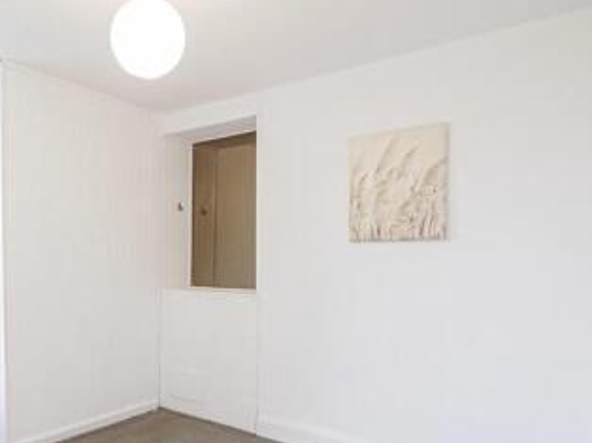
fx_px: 444
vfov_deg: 52.4
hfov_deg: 64.6
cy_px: 278
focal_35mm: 26
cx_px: 173
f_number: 4
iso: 3200
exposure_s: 1/80
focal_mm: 7
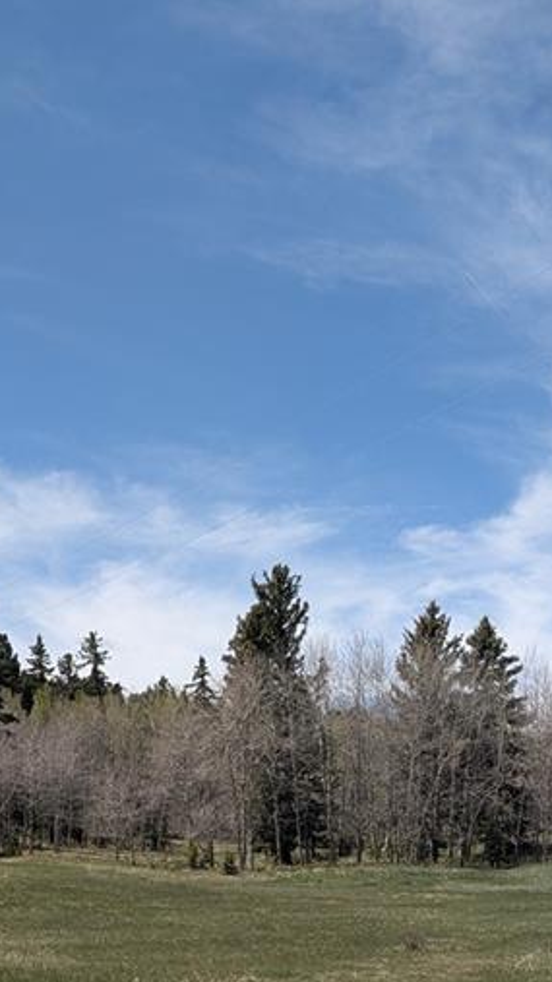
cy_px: 970
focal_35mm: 62
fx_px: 1614
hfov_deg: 18.6
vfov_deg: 31.4
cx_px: 609
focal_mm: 6.9
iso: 22
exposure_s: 1/1271
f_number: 1.68
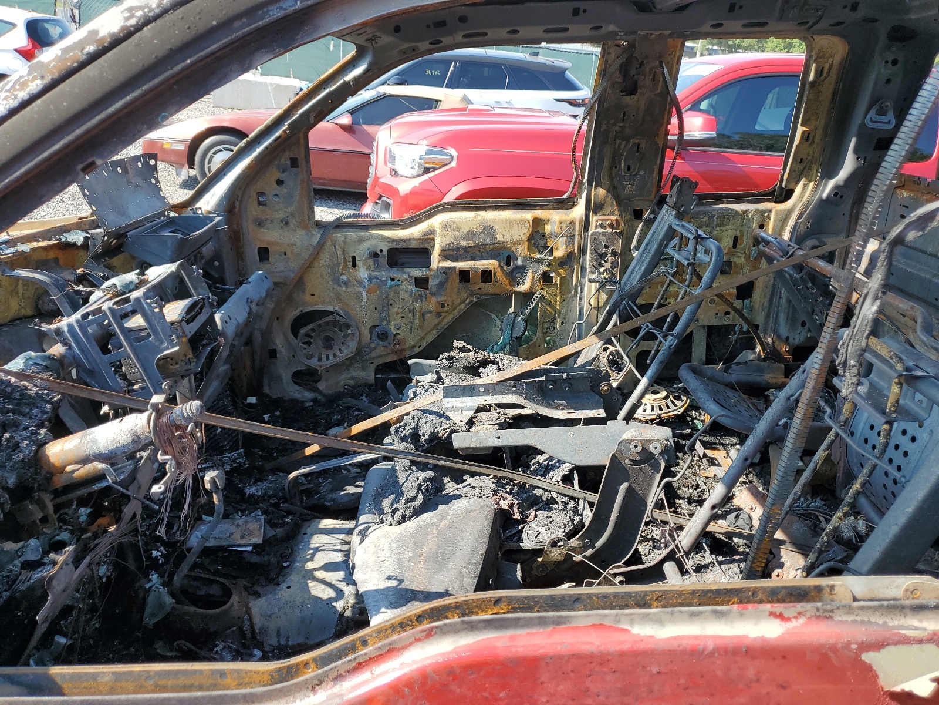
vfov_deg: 53.1
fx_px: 705
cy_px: 352
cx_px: 470
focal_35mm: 26
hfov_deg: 67.3
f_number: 1.5
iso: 50
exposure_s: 1/769
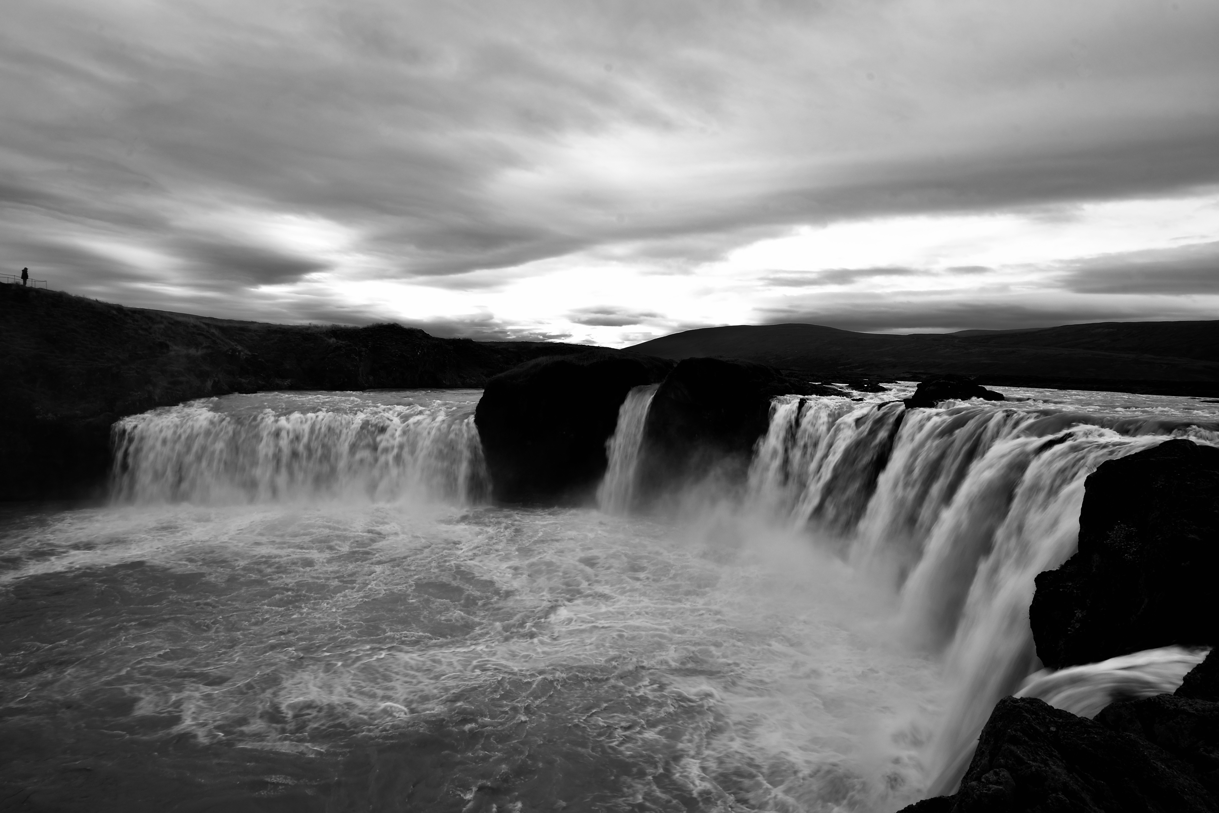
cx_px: 610
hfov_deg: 81.2
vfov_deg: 59.5
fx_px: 711
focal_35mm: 21
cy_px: 406
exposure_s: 1/15
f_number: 22
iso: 100
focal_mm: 13.8
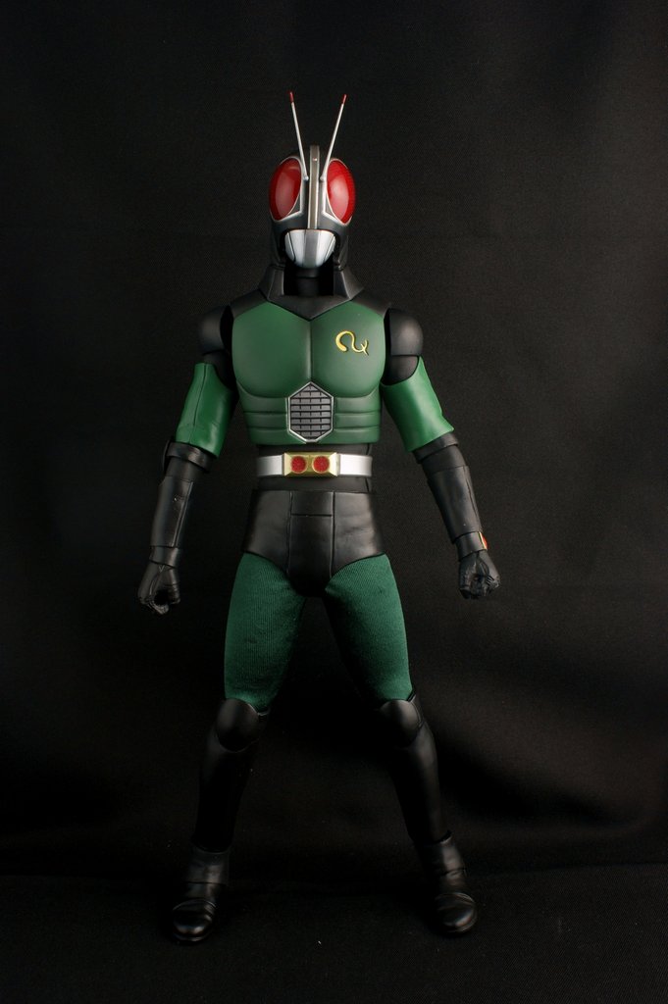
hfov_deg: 34.2
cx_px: 334
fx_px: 1087
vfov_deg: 49.6
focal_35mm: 39
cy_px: 502
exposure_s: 1/60
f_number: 11
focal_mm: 26
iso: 100
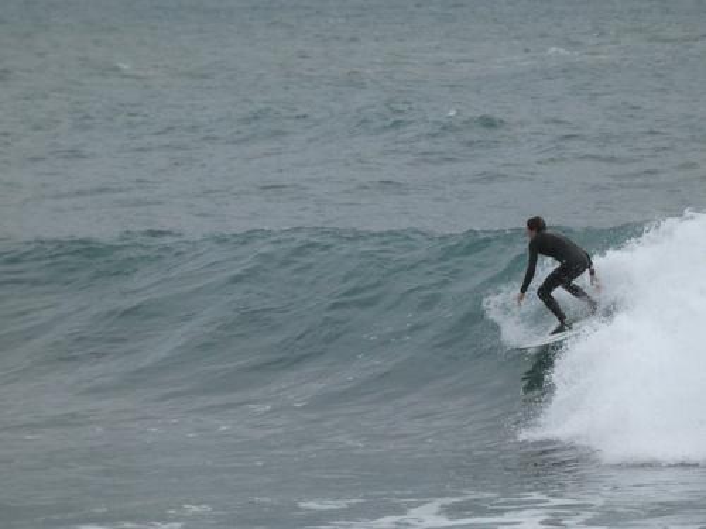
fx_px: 5262
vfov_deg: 5.8
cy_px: 264
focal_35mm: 258
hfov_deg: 7.7
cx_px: 353
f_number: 5.5
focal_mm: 46.2
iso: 1000
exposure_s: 1/500
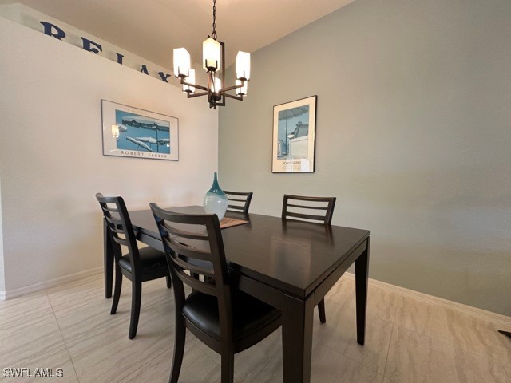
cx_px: 256
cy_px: 192
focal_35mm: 14
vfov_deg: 85.7
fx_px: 207
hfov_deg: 102.1
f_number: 2.2
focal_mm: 2.22
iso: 320
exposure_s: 1/60
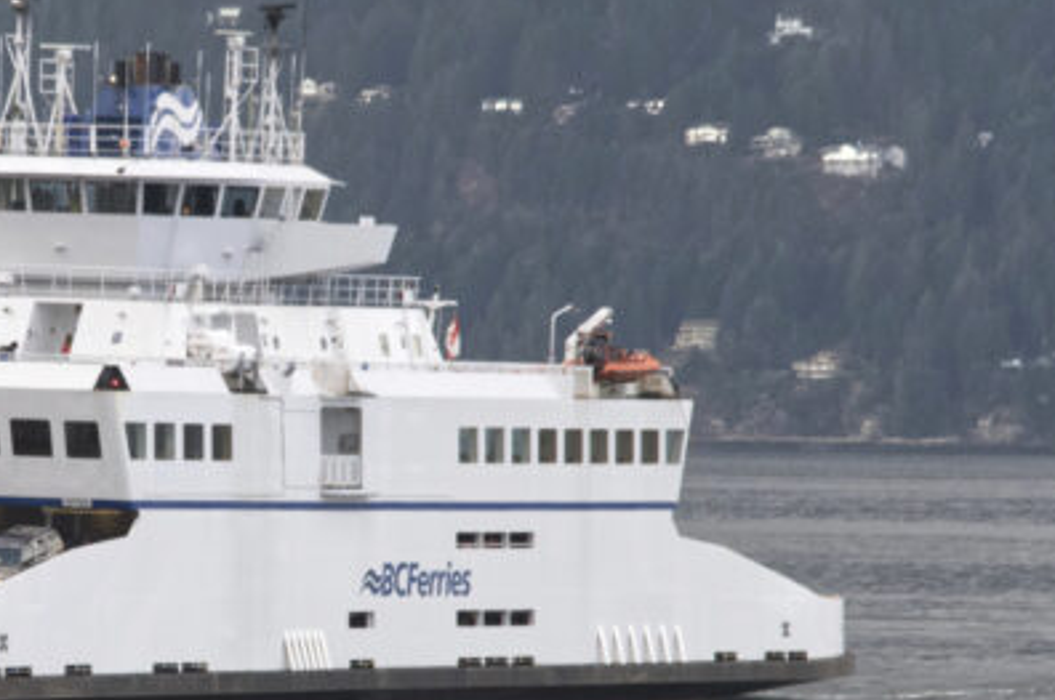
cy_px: 418
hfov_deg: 4.4
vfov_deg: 2.9
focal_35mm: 470
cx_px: 115
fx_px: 13757
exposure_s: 1/250
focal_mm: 155
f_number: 11
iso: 500
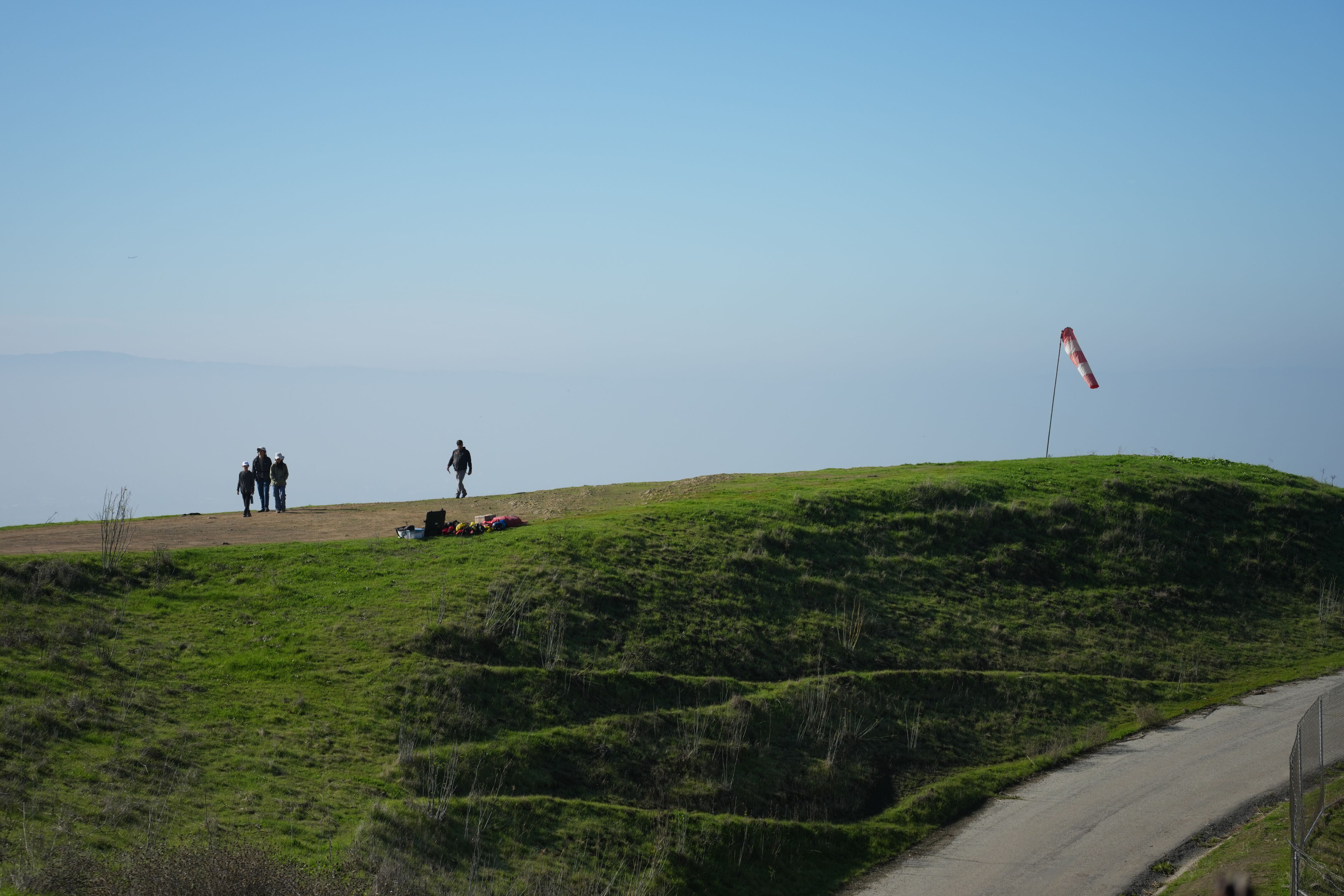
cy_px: 448
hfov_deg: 24.2
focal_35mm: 84
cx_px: 672
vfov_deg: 16.3
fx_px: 3136
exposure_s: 1/1600
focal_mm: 84
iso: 320
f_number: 6.3
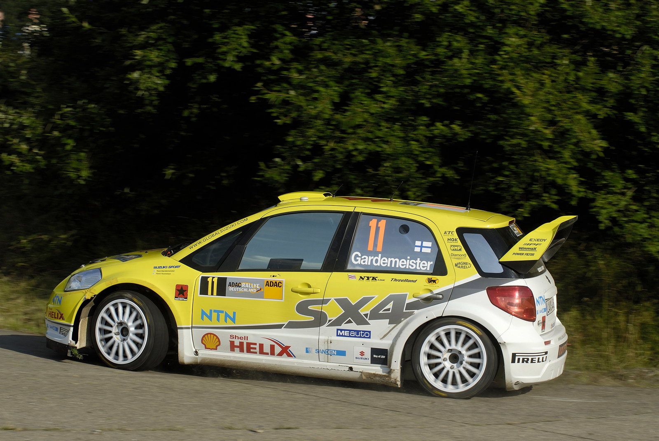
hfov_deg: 19.4
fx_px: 1924
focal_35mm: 105
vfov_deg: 13.1
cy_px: 220
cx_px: 330
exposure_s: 1/400
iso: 100
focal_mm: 70
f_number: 8
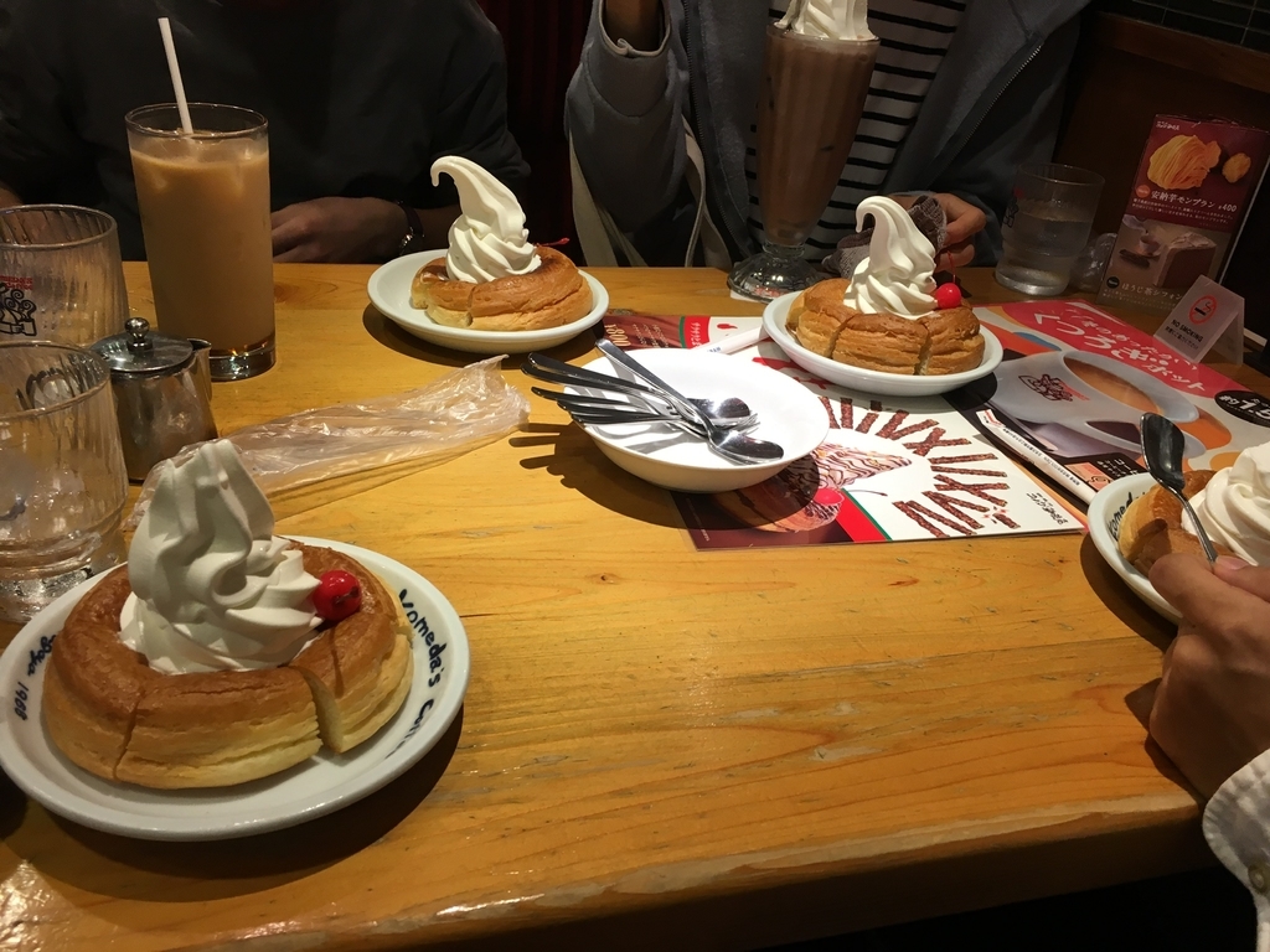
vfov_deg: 48.2
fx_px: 1064
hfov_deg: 61.7
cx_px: 635
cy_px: 476
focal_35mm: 29
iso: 50
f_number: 2.2
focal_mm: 4.15
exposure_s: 1/30
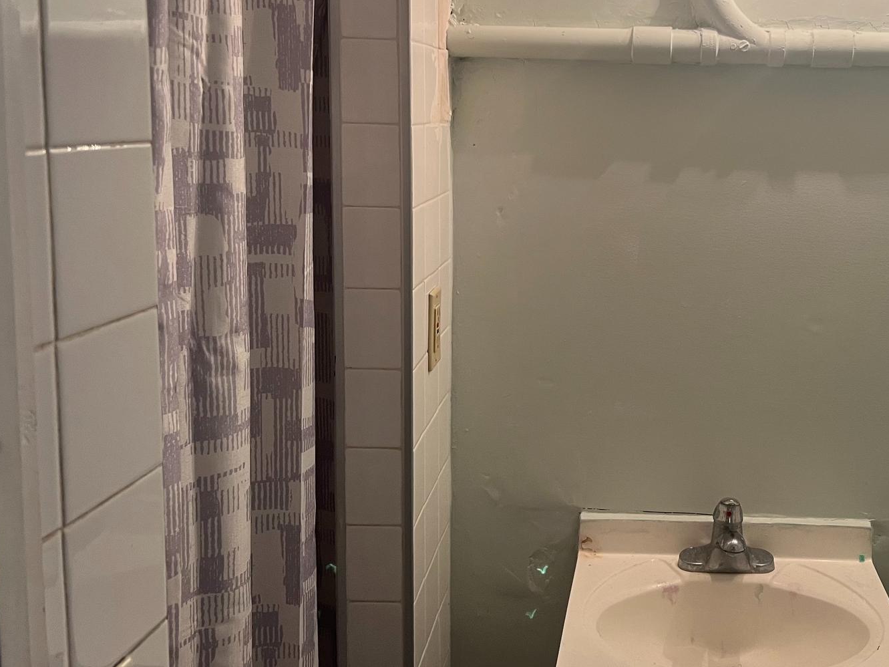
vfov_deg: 35.7
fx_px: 1027
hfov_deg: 45.2
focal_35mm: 40
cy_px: 234
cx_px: 667
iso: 100
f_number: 1.5
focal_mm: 5.7
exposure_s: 1/60
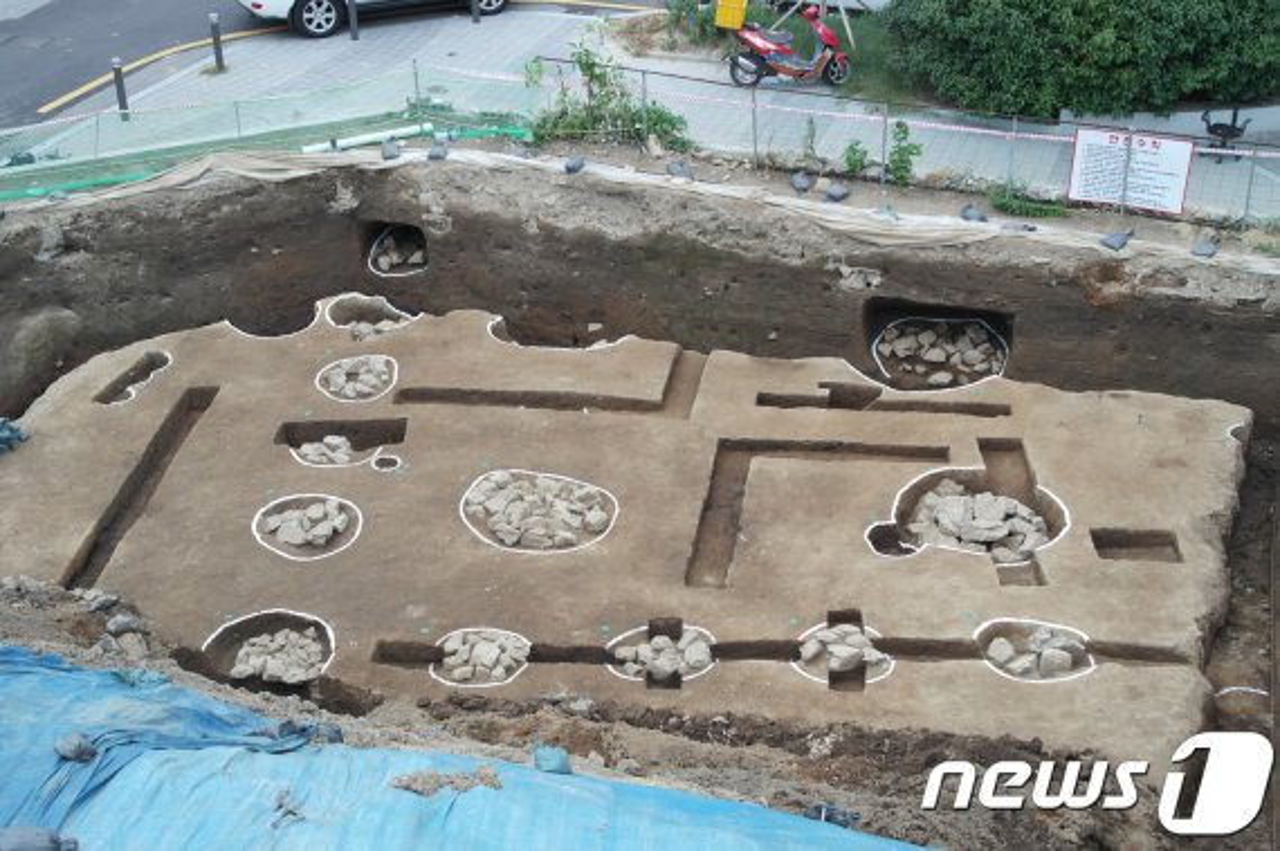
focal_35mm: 49
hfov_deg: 40.4
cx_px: 640
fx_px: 1741
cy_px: 426
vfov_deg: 27.5
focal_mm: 32
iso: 100
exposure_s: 1/125
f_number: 4.5
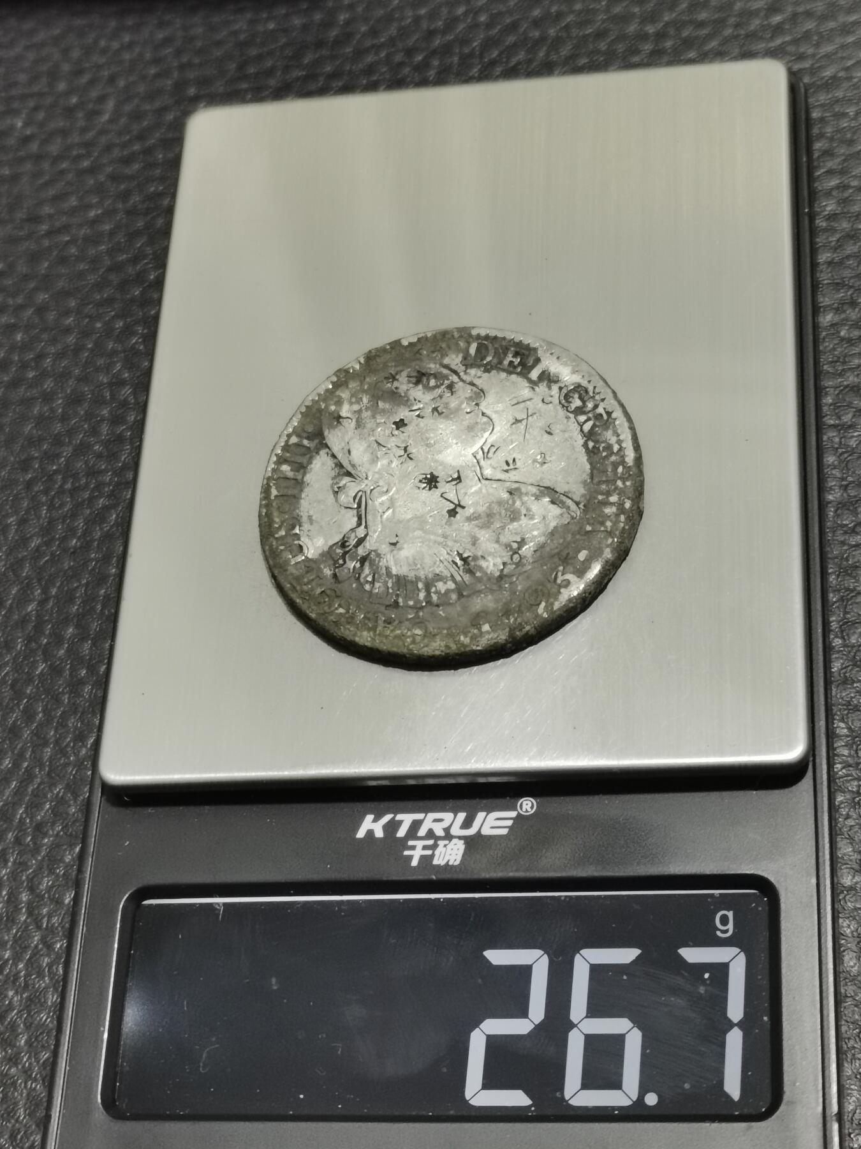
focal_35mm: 67
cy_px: 574
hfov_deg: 21.9
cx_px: 430
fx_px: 2222
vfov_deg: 29.0
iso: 160
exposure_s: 1/100
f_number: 1.8
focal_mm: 5.58
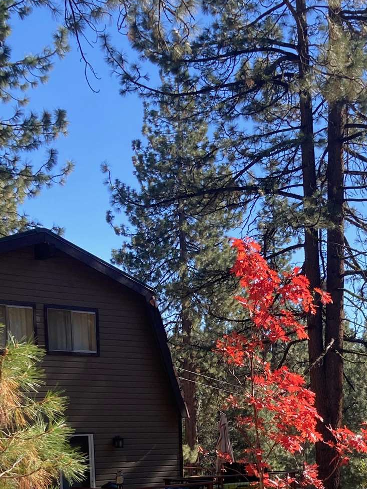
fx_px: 933
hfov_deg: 22.0
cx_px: 280
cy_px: 509
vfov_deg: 27.4
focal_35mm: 66
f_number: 1.8
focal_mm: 3.99
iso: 20
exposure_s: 1/552
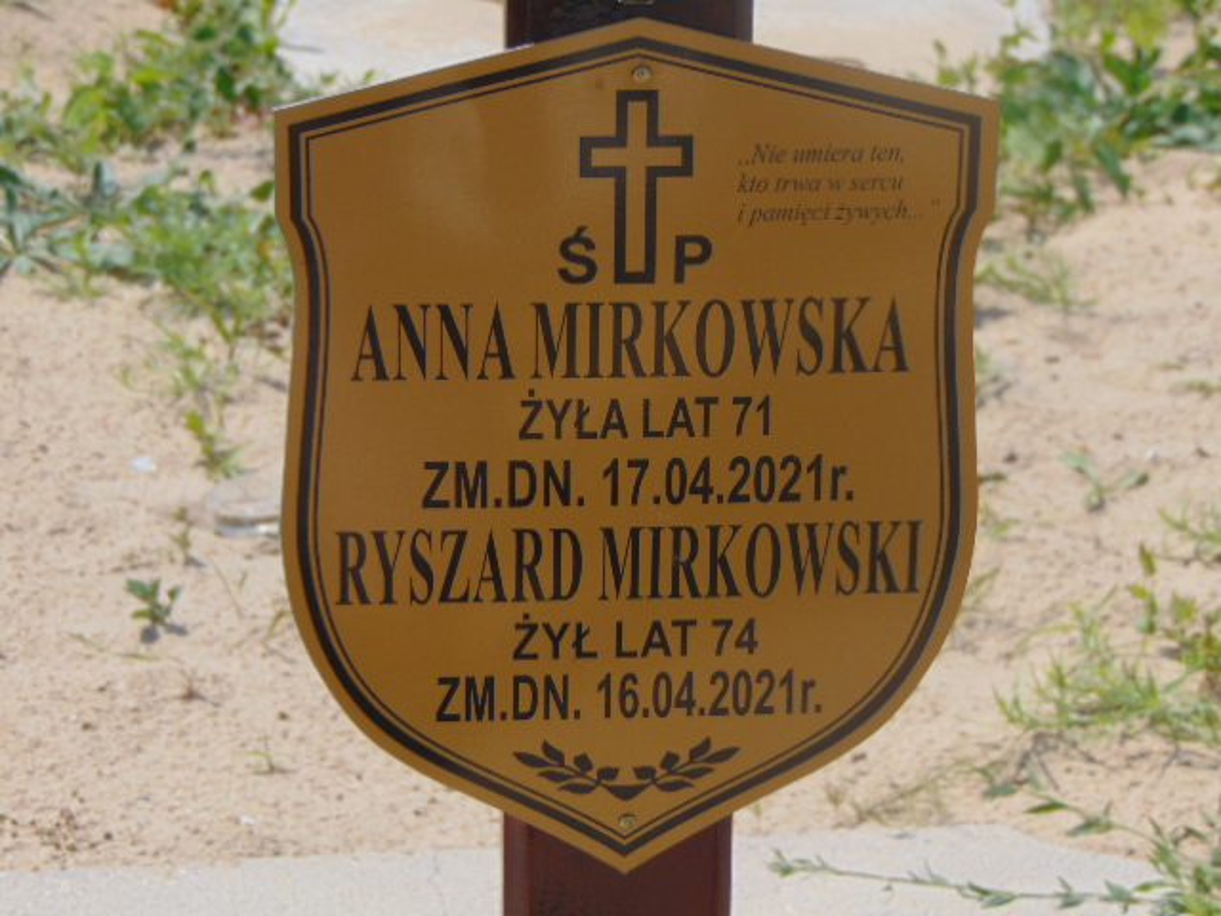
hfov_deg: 14.8
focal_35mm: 133
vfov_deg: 11.1
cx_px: 610
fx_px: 4691
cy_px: 458
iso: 80
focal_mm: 23.9
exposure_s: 1/1000
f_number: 4
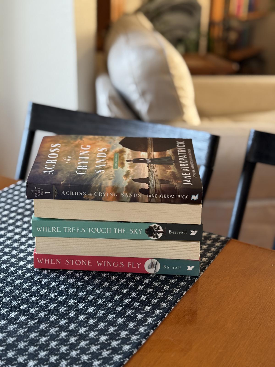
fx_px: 508
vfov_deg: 39.7
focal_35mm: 48
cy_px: 184
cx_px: 138
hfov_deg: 30.3
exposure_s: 1/67
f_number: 1.78
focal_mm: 6.76
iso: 125
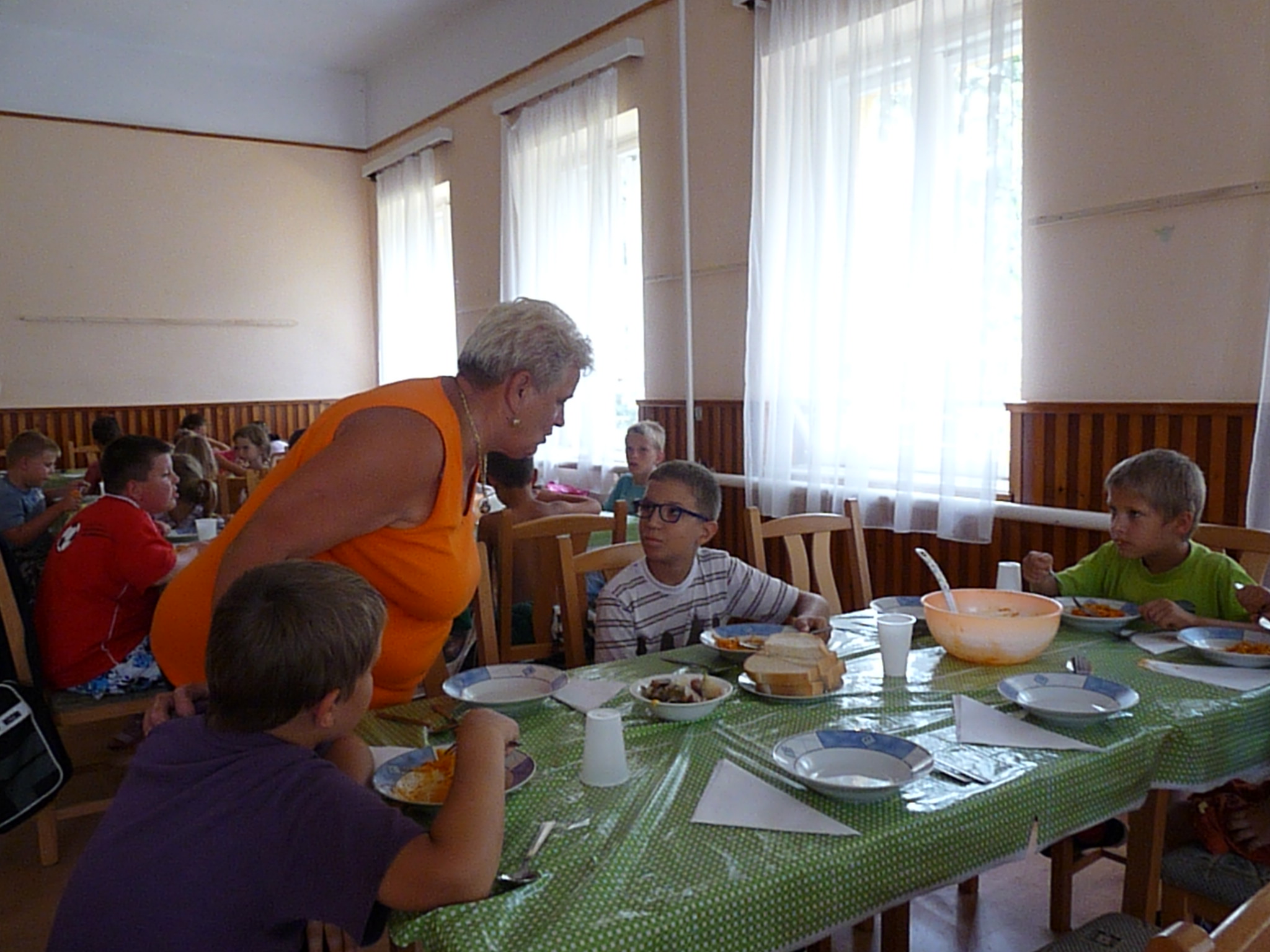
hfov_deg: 65.3
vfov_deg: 51.4
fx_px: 991
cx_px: 635
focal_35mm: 27
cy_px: 476
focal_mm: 4.8
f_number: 3.2
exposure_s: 1/100
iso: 800
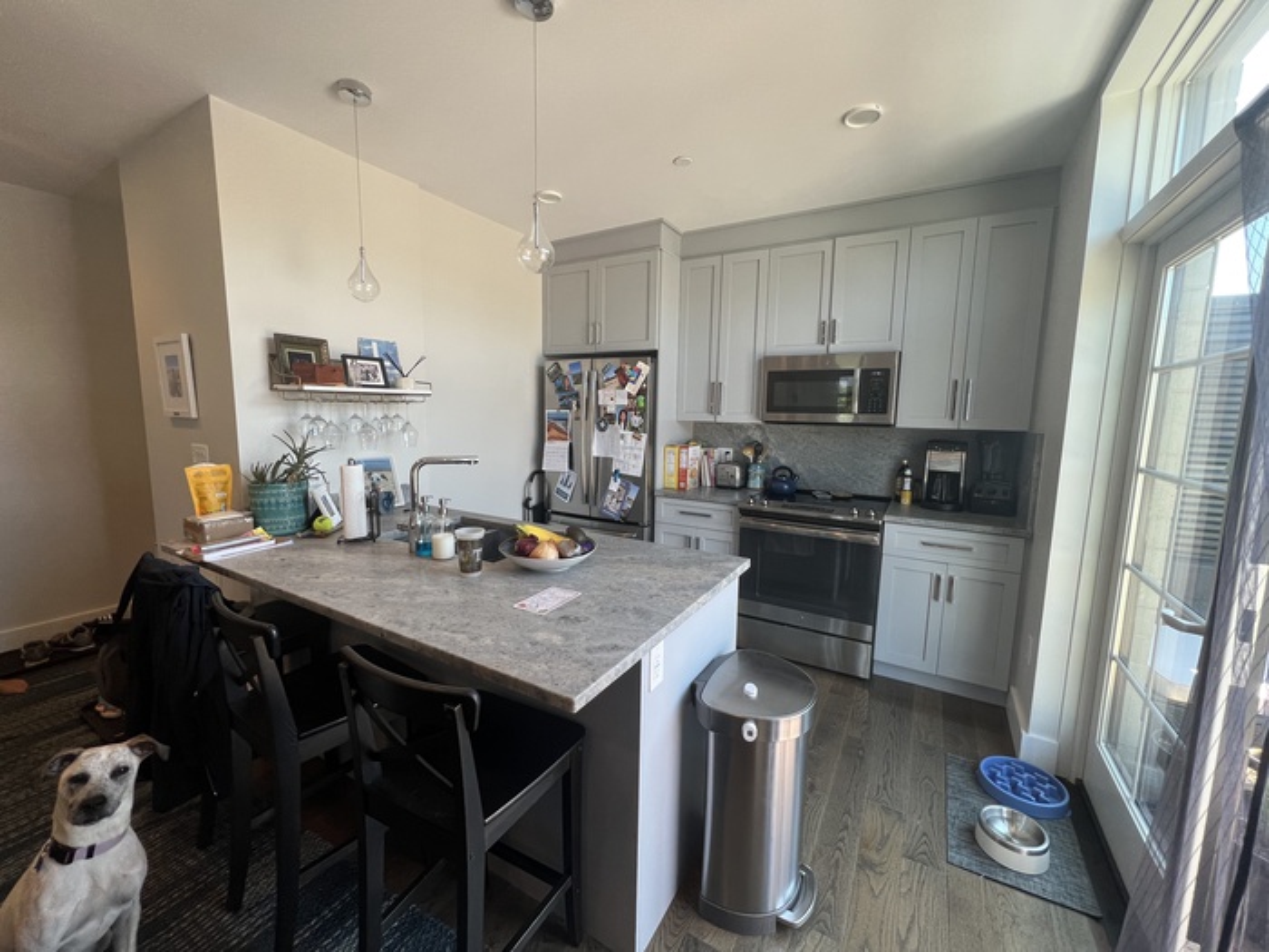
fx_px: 477
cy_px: 476
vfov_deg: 89.9
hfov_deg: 106.2
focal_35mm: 13
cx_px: 634
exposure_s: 1/120
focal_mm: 1.57
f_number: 1.8
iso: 80
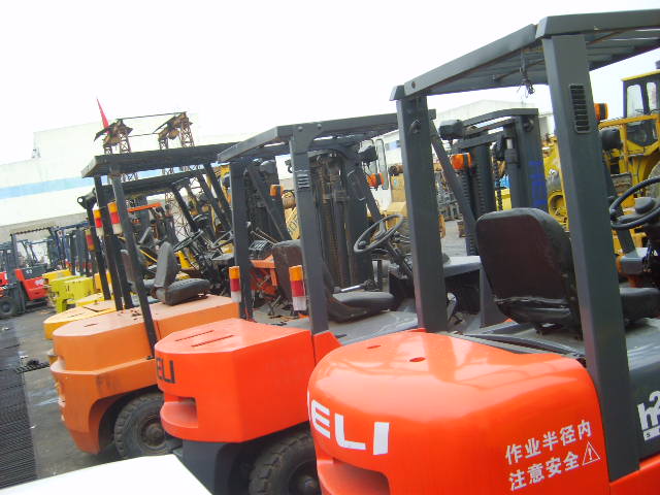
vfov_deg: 40.7
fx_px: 667
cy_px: 248
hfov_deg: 52.6
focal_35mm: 35
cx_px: 330
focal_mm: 5.8
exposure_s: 1/45
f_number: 2.8
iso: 50
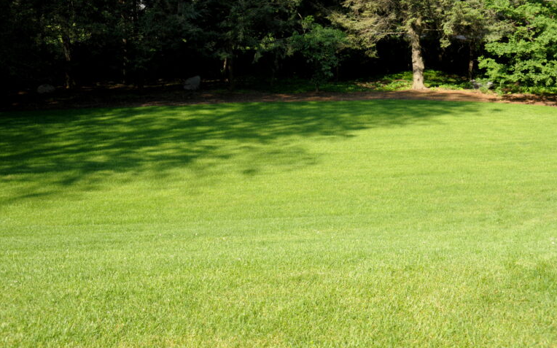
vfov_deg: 29.8
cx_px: 278
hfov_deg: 46.2
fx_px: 653
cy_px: 165
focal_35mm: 43
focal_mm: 28
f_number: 5.6
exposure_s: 1/250
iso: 200
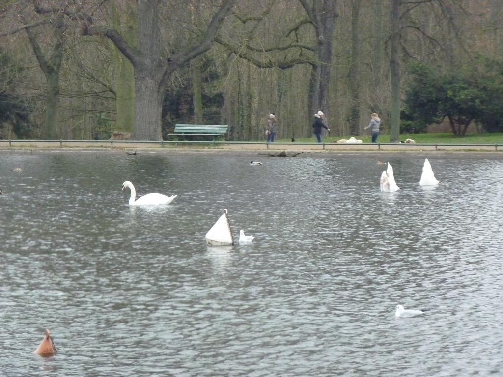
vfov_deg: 7.6
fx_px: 2848
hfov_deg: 10.1
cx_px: 252
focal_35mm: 196
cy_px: 188
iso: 800
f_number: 3.7
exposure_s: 1/160
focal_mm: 34.9
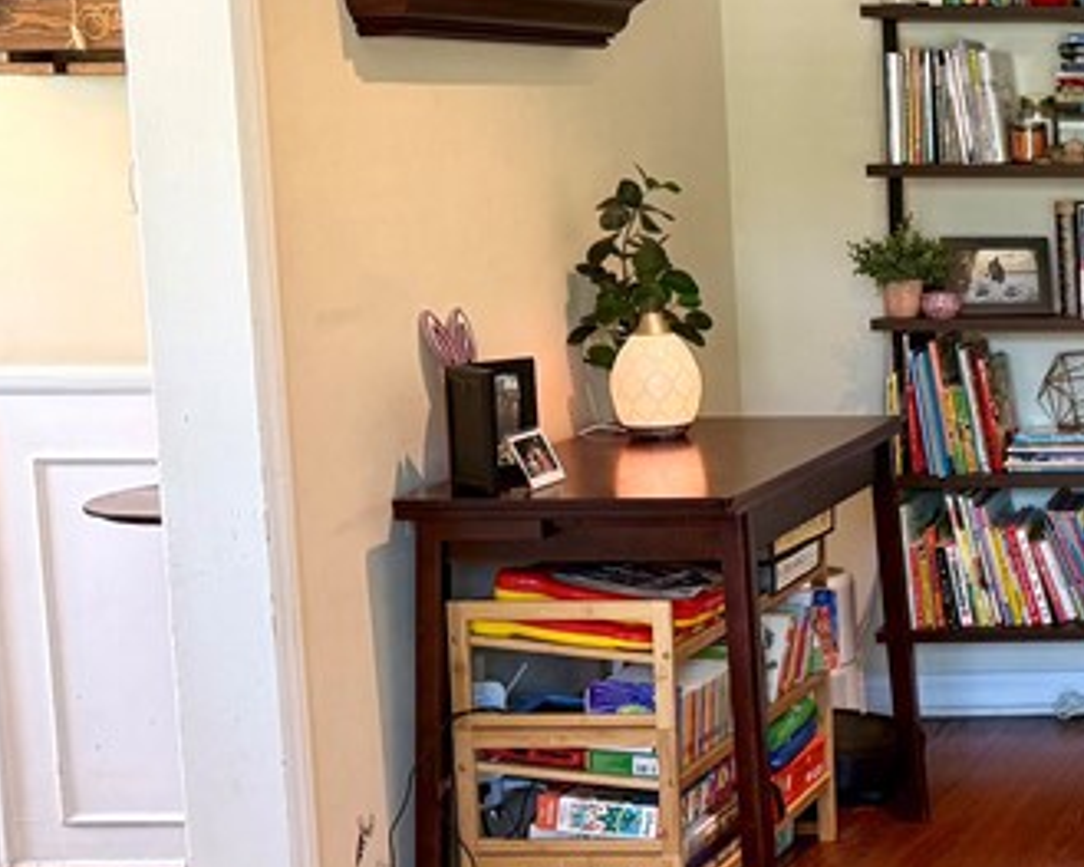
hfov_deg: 21.8
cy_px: 382
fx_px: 2341
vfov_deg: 21.0
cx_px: 1621
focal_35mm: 73
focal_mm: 6.76
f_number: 1.78
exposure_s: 1/60
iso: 160
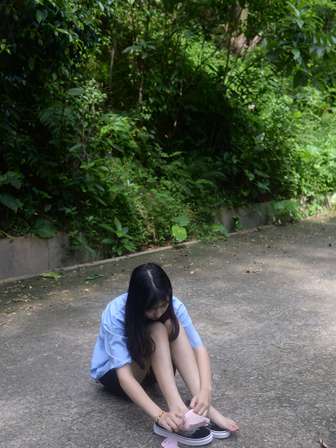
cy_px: 239
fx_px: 492
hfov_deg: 37.7
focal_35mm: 38
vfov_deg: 48.9
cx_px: 168
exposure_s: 1/200
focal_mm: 35
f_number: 5.6
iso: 125
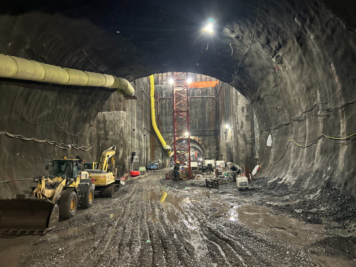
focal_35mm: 26
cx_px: 178
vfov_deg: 53.1
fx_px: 267
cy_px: 134
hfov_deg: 67.3
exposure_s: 1/30
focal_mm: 5.7
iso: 500
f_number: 1.5
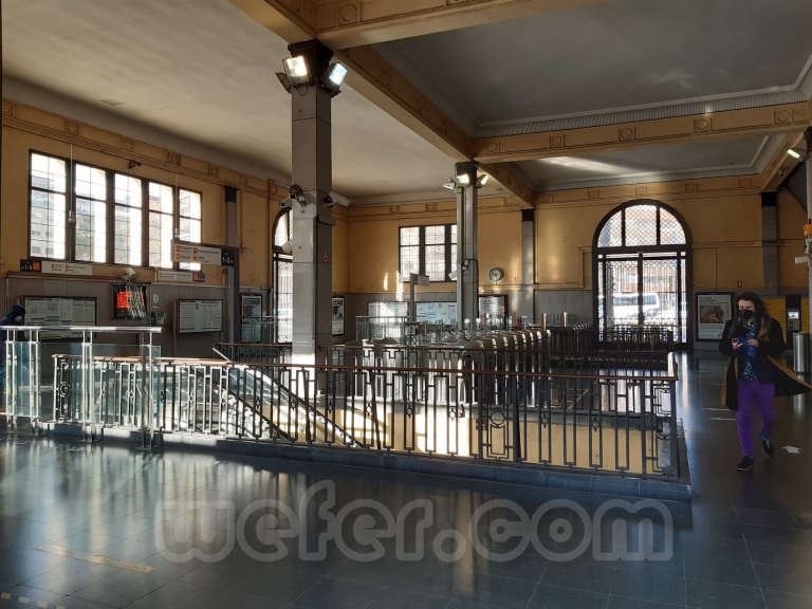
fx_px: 610
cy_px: 304
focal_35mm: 26
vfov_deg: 53.1
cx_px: 406
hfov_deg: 67.3
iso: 50
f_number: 1.7
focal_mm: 3.92
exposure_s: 1/100
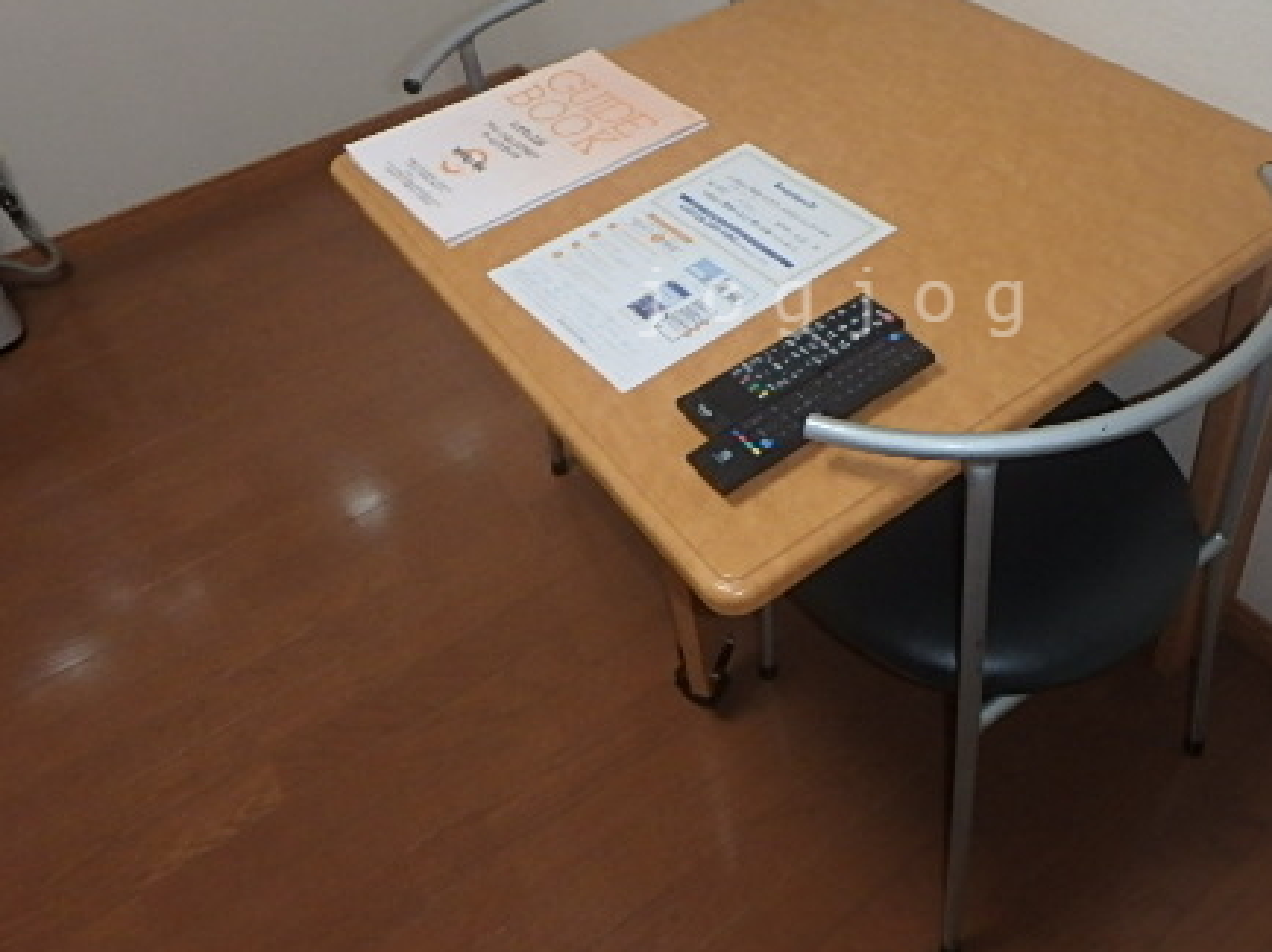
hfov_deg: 57.2
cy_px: 302
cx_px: 838
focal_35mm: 31
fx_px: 1138
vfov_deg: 44.6
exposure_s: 1/30
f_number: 3.5
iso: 400
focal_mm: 3.7
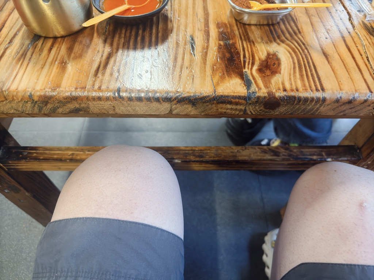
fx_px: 259
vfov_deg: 56.8
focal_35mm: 24
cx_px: 187
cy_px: 140
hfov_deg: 71.6
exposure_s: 1/33
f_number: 1.78
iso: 400
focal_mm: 6.76
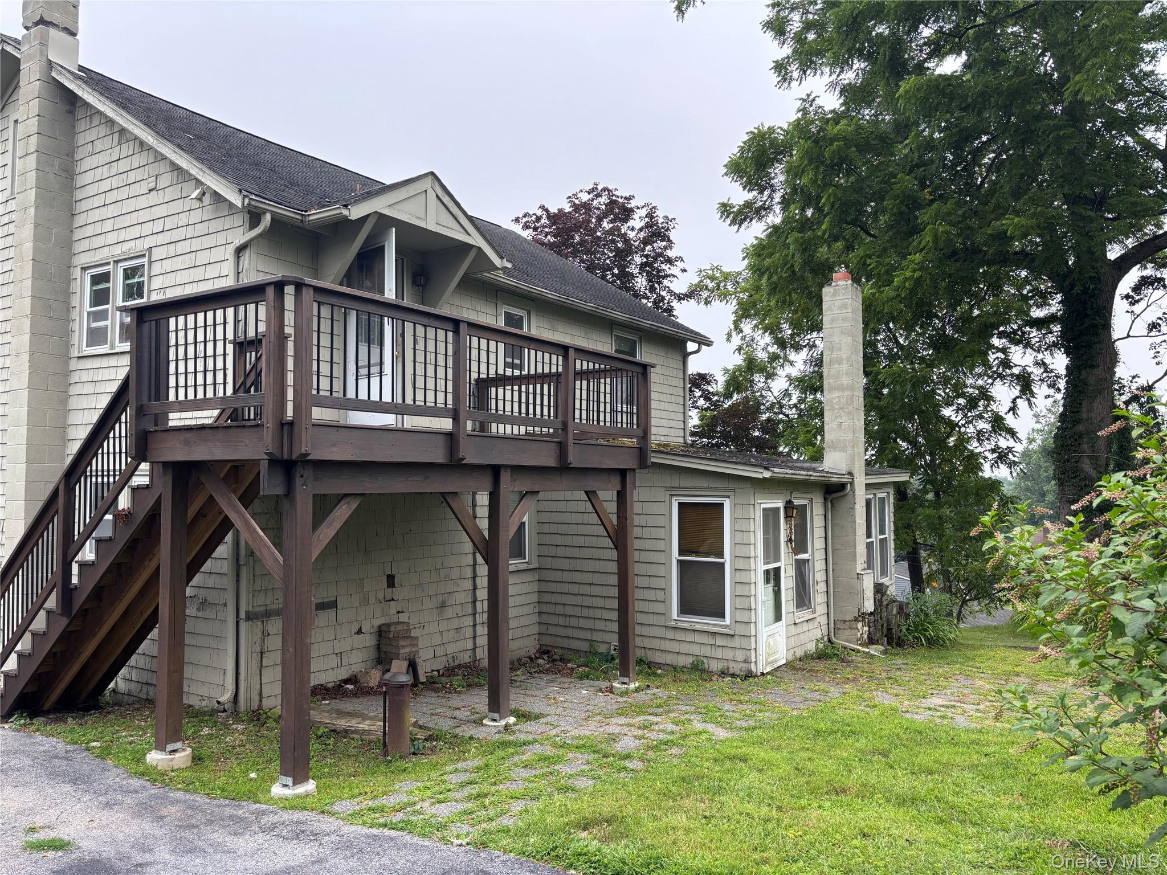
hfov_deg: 67.3
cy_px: 438
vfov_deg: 53.1
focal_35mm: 26
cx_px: 584
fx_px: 877
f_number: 1.6
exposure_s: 1/553
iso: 50
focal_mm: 5.96
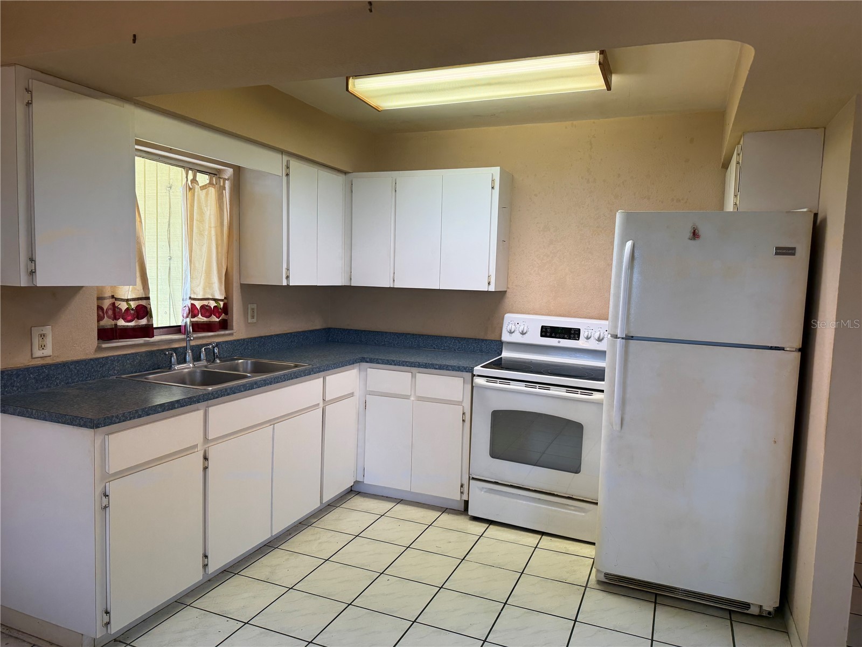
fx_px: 598
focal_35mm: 24
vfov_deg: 56.8
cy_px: 324
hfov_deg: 71.6
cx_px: 431
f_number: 1.78
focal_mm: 6.76
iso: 100
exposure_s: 1/120
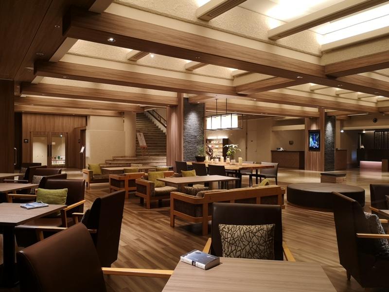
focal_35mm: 27
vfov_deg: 51.4
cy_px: 146
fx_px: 303
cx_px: 194
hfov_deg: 65.3
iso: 250
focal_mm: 3.95
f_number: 1.8
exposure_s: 1/33.3
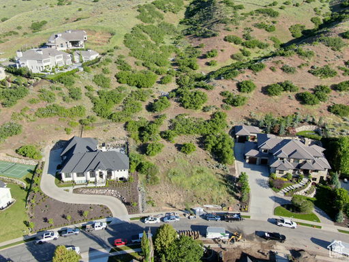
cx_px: 174
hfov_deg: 61.7
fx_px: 292
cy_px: 131
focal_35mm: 29
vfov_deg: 48.2
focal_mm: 5.11
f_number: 3
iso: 100
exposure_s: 1/640
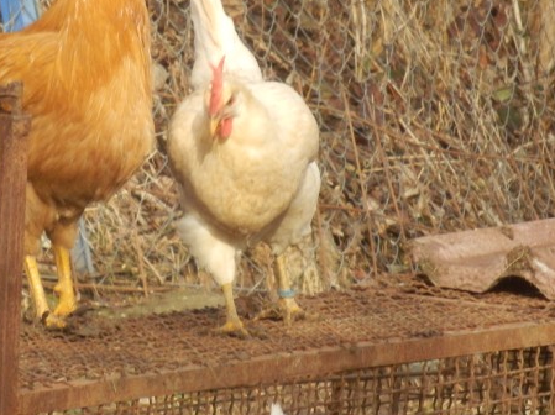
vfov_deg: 2.8
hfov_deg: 3.7
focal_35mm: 535
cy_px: 184
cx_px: 143
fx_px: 8571
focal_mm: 52.5
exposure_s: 1/320
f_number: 5.9
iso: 320
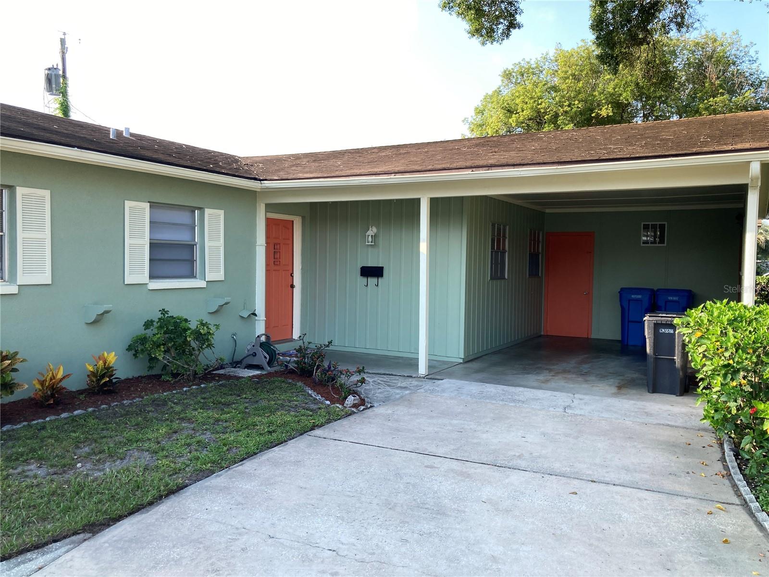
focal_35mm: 28
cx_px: 384
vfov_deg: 49.7
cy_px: 288
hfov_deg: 63.4
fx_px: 622
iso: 20
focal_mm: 3.99
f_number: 1.8
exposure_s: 1/496
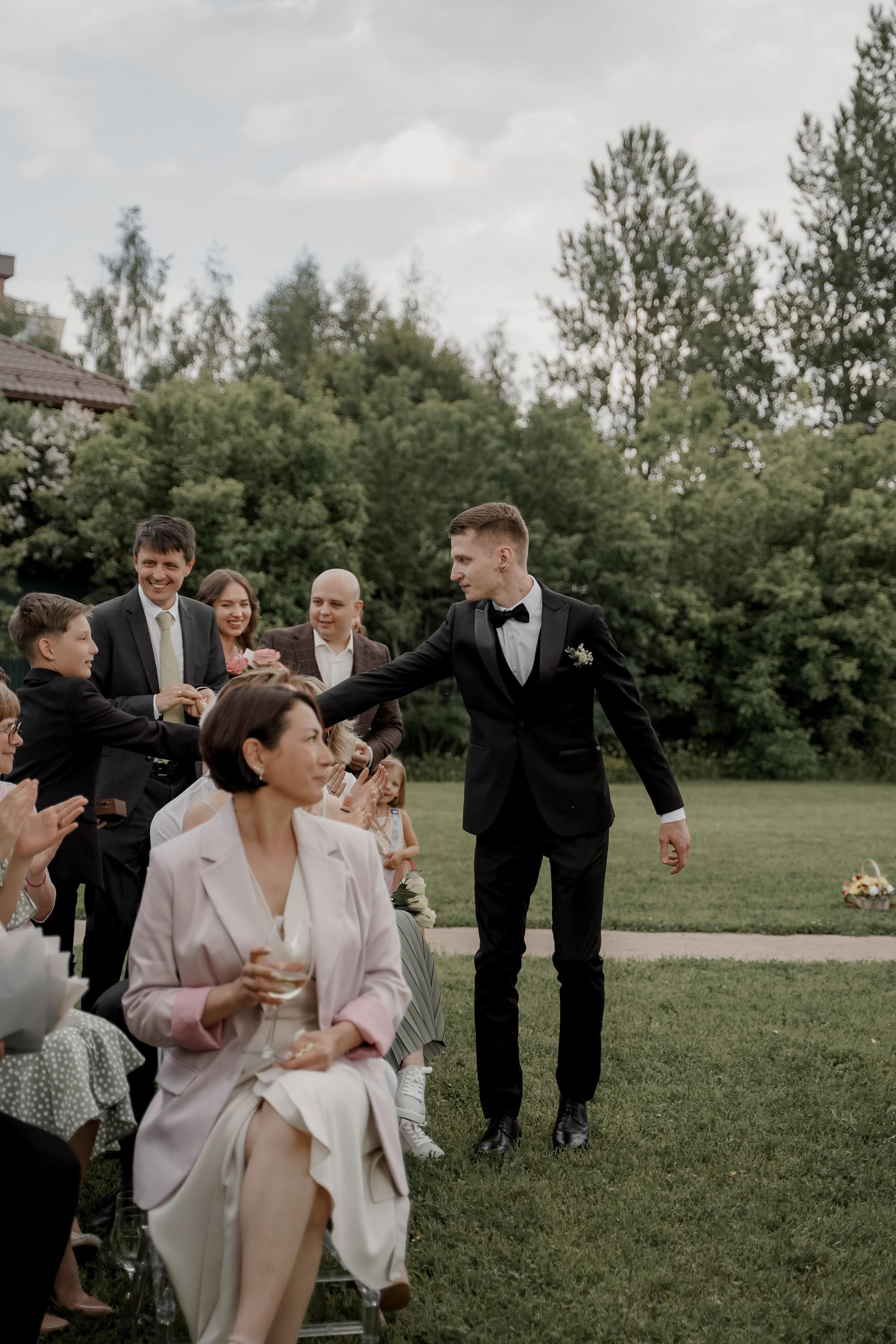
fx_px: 1904
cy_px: 672
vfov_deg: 38.9
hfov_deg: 26.5
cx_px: 448
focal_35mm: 51
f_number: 2.8
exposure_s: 1/500
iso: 100
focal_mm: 51
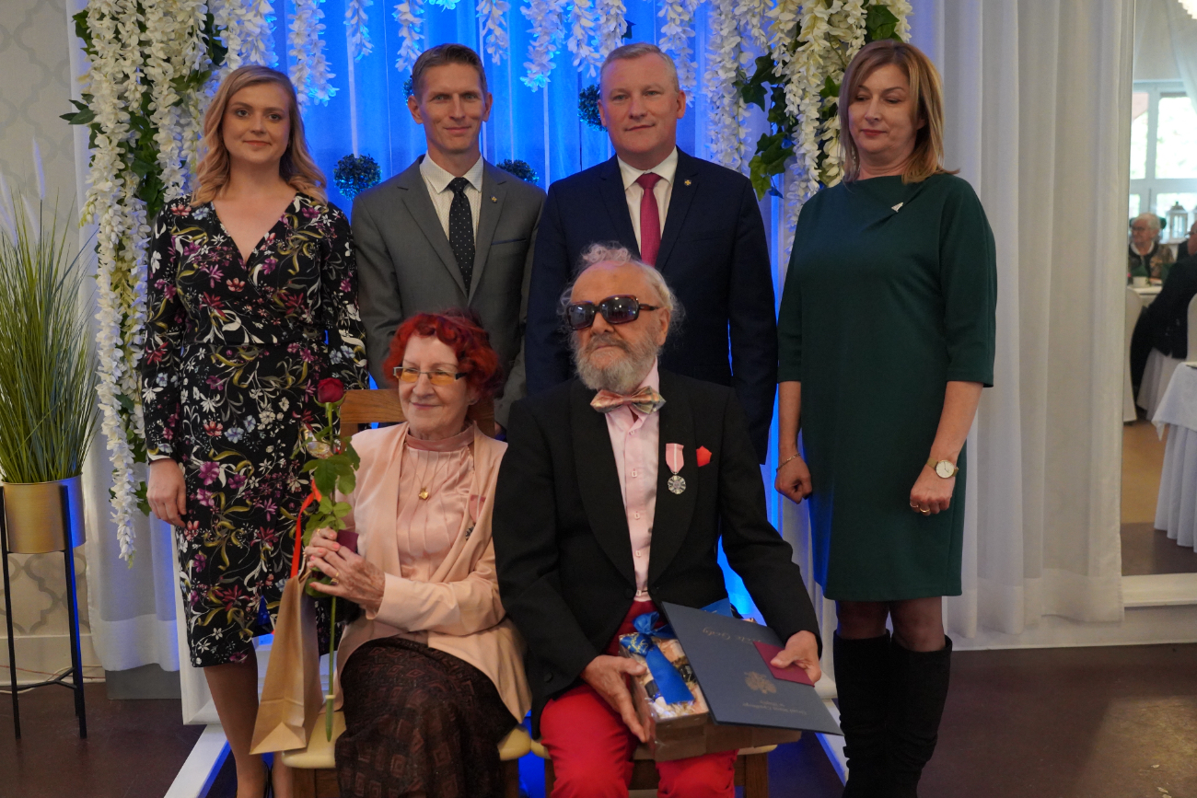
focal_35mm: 37
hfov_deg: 51.9
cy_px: 399
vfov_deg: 35.9
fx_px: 1230
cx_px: 598
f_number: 4
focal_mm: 37
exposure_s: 1/160
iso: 10000
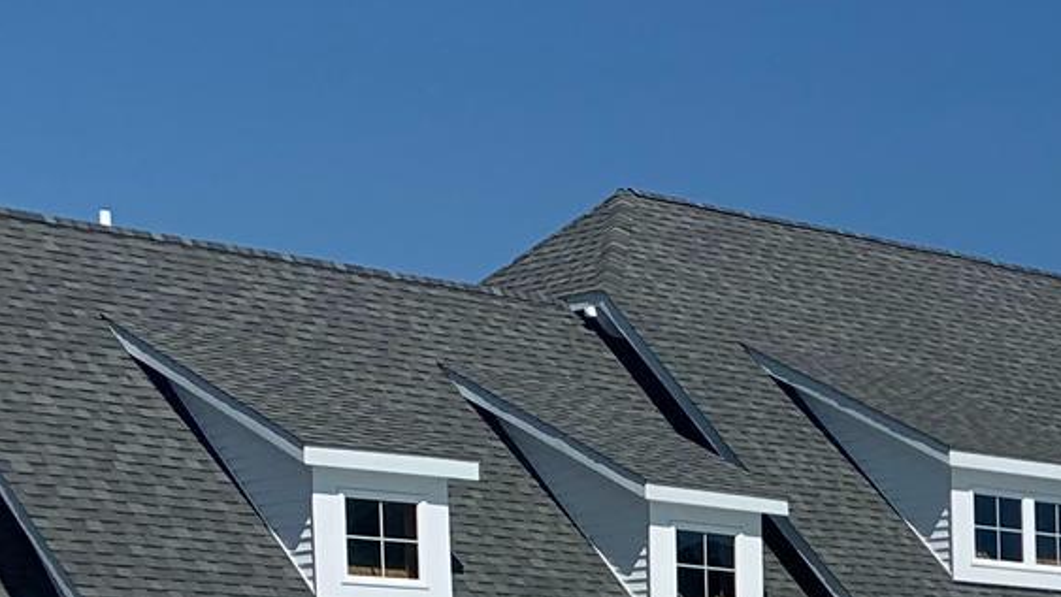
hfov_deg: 18.4
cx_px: 1594
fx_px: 2898
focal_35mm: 103
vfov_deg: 10.9
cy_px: 1138
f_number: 1.8
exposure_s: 1/5405
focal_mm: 4.25
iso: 25
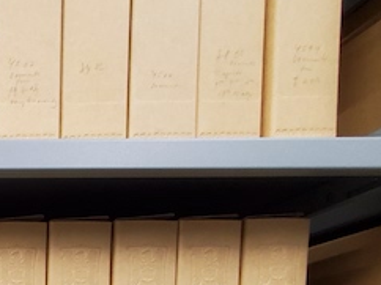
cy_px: 411
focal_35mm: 43
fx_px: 473
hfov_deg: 30.1
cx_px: -161
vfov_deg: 26.1
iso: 400
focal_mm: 1.8
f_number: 2.2
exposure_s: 1/33
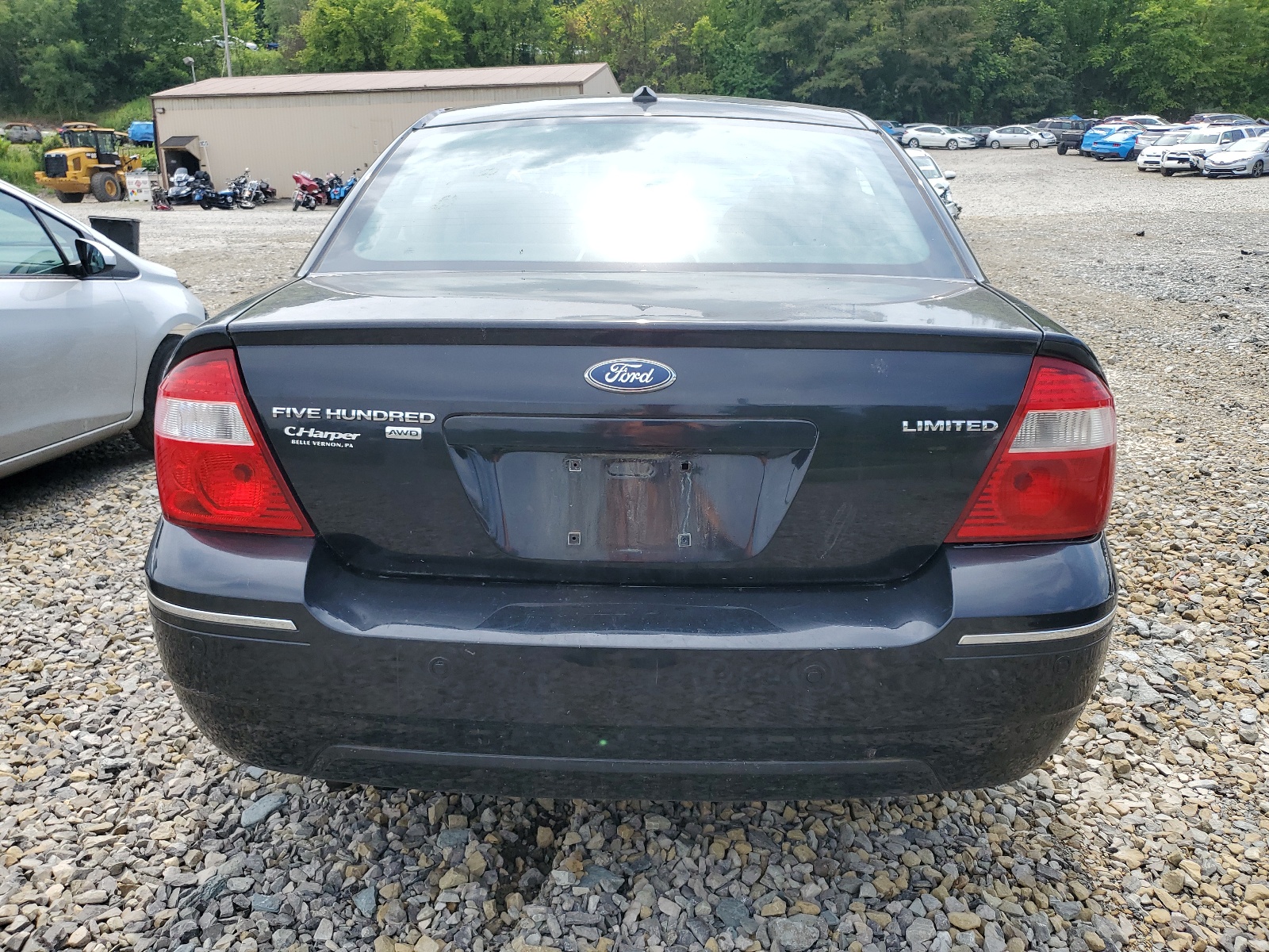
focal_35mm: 26
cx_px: 634
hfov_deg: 67.3
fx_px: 953
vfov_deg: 53.1
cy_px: 476
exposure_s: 1/1667
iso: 50
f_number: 1.5
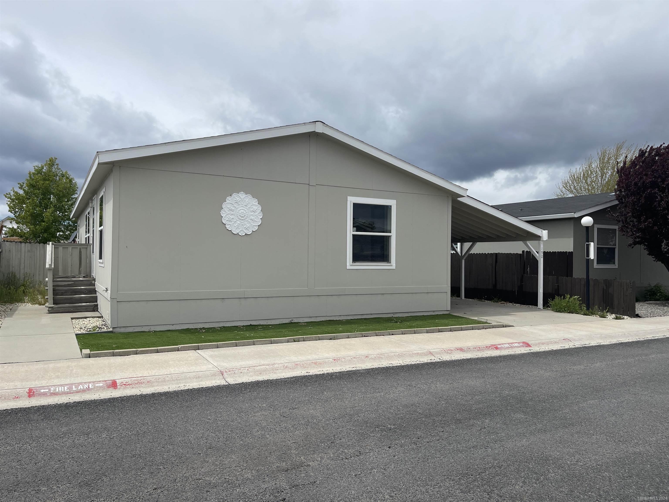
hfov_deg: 69.4
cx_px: 334
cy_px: 251
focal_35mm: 25
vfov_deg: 54.9
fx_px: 483
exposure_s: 1/6250
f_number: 1.6
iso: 32
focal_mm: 5.1
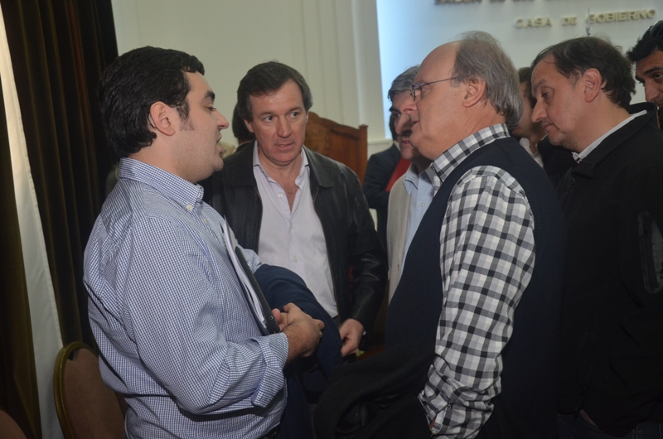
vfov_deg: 34.1
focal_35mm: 39
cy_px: 220
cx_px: 332
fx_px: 717
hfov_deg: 49.6
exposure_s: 1/60
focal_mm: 26
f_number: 4
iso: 800
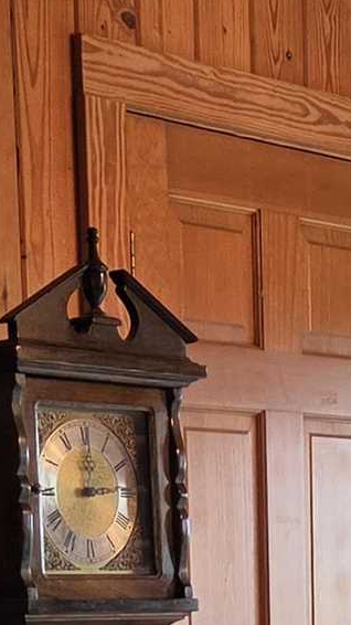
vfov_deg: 14.5
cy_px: 1002
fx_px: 2252
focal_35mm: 136
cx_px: 304
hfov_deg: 8.9
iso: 125
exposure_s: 1/120
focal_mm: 5.4
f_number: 1.8
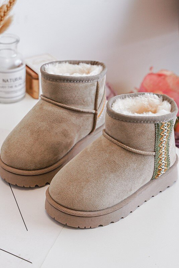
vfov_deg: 41.9
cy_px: 134
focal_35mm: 47
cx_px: 90
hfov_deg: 28.6
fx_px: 351
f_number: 4
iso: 500
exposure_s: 1/100
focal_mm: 47
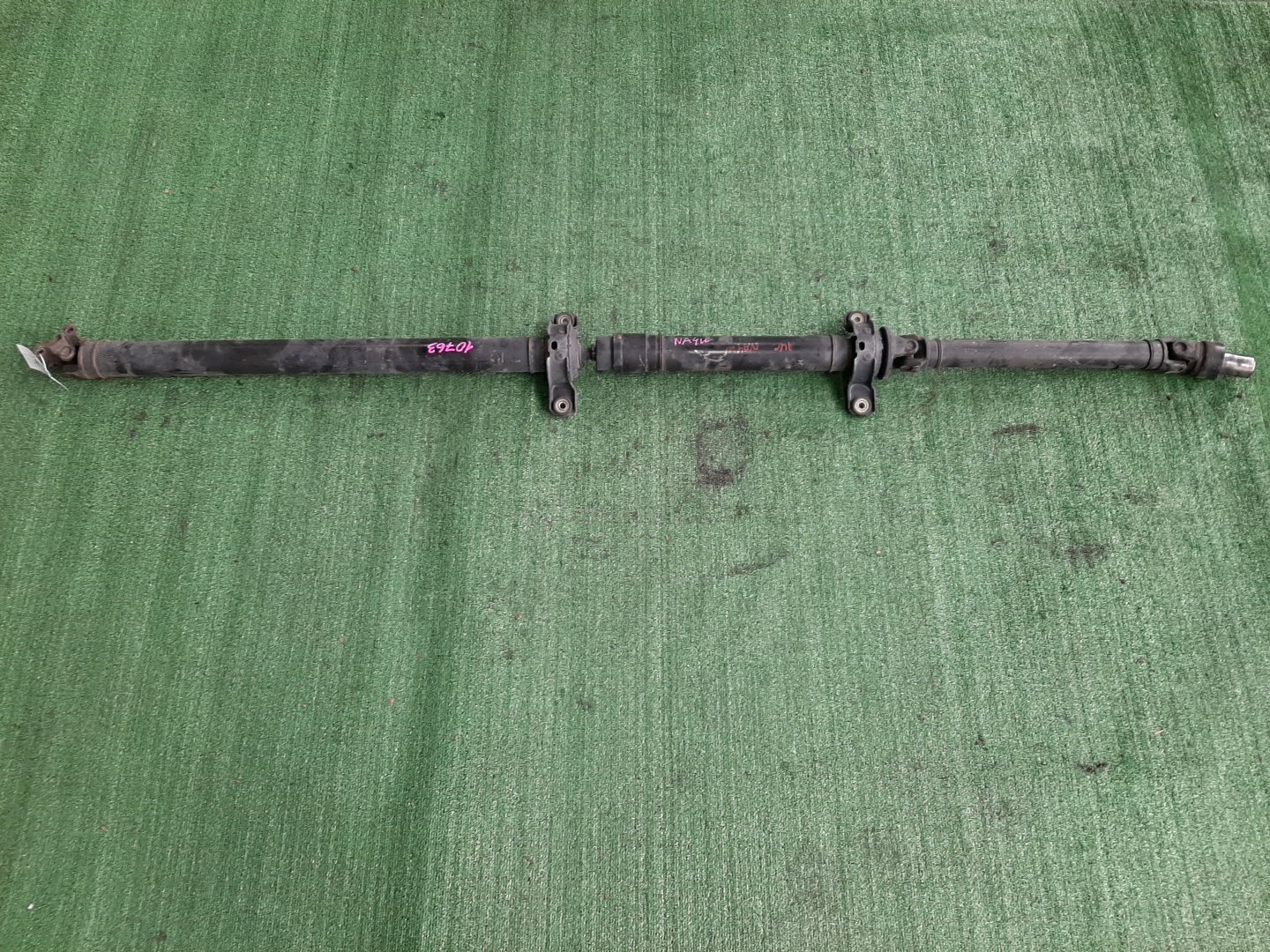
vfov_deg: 53.1
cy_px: 476
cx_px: 635
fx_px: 954
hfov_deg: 67.3
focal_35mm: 26
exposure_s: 1/50
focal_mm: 3.93
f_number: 1.7
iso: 62
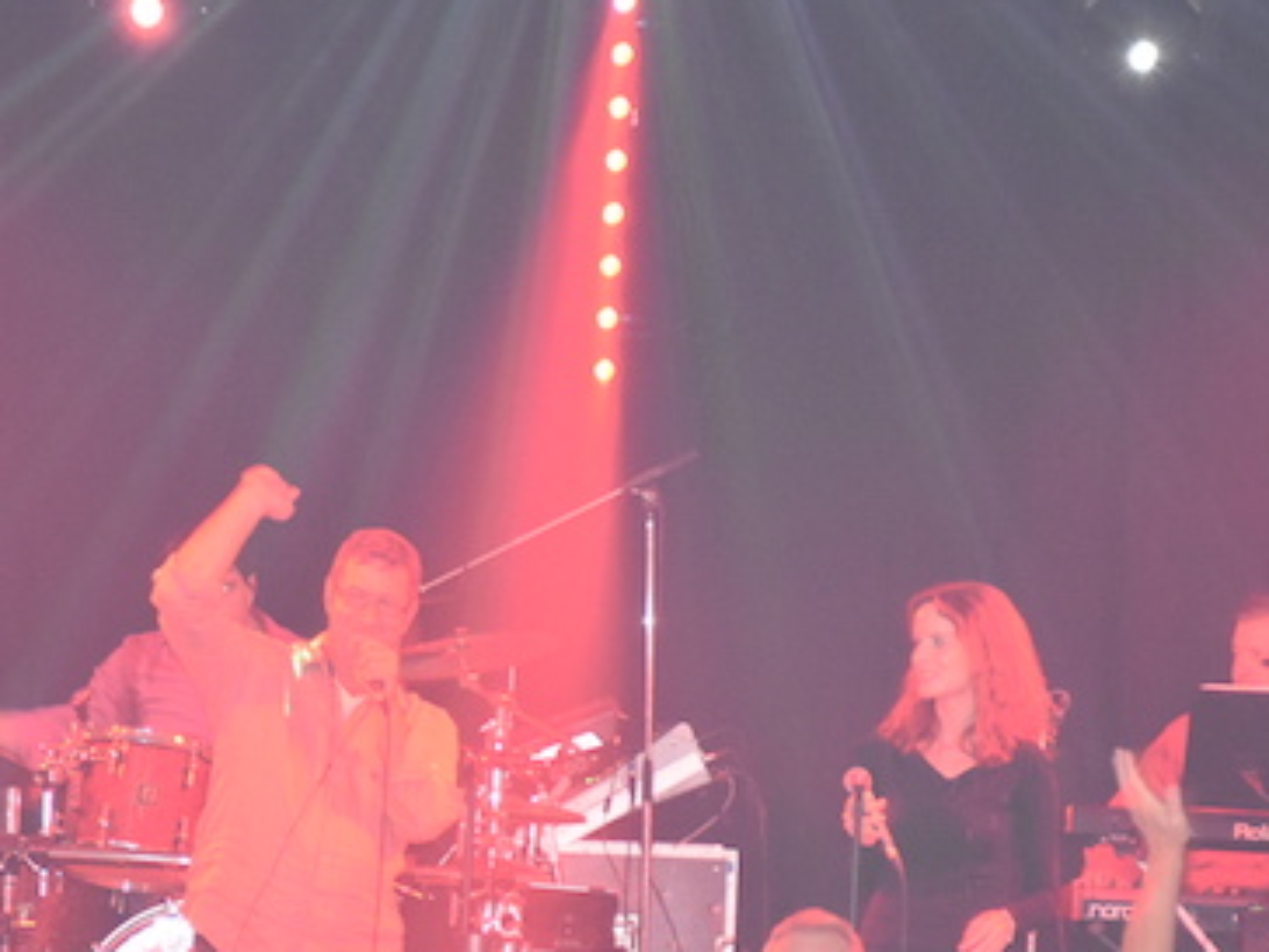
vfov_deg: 7.1
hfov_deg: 9.5
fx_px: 7662
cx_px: 502
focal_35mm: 209
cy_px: 826
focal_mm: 66
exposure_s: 1/60
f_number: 5
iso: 2200
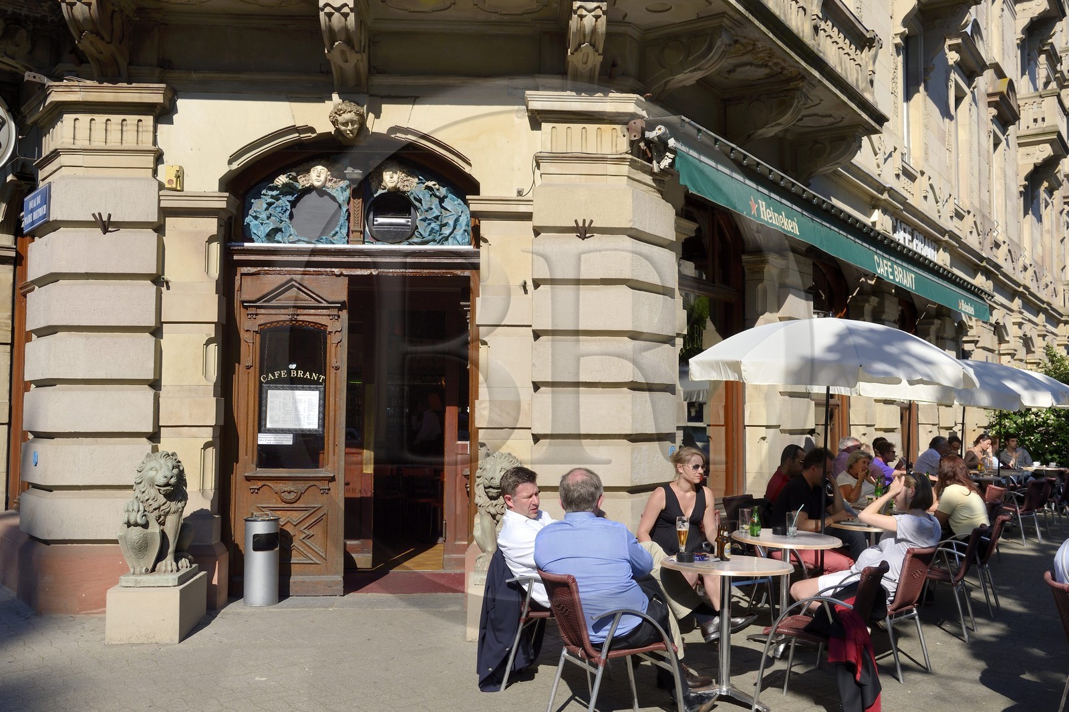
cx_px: 534
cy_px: 356
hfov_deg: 55.8
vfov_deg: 38.9
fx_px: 1009
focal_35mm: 34
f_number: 11
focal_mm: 34
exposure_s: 1/320
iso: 200
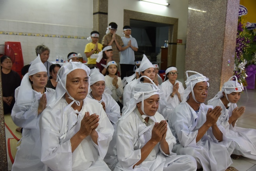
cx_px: 128
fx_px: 221
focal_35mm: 31
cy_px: 86
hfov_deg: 60.3
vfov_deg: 42.4
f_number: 4
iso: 1250
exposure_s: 1/50
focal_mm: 31
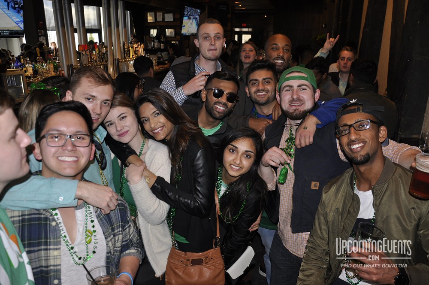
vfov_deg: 47.8
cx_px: 214
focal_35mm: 27
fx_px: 321
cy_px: 142
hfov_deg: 67.4
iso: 400
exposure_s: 1/60
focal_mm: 18
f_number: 3.5
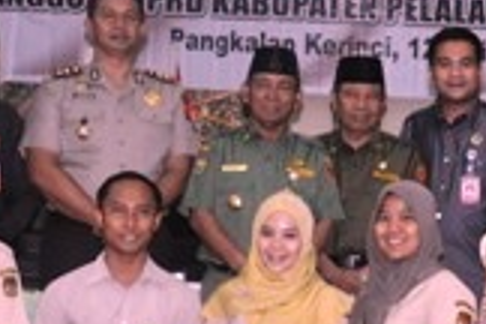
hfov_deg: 13.9
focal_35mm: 148
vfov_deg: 9.3
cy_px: 136
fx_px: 1997
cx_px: 324
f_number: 4
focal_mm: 25
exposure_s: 1/60
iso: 800
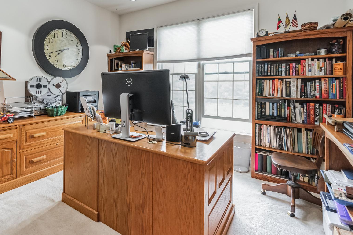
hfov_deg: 86.4
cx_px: 152
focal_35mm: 19
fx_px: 186
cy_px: 83
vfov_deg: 63.3
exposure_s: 1/15
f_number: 6.3
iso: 500
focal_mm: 14
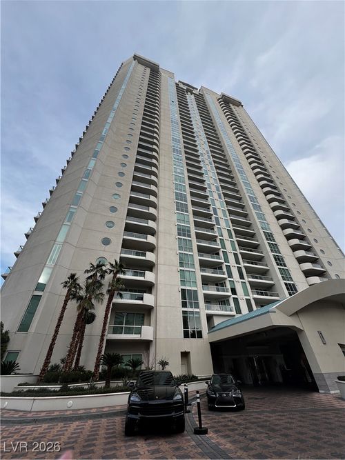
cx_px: 172
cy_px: 230
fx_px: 173
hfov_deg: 89.9
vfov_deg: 106.2
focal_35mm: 13
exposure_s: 1/447
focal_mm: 1.57
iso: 32
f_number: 1.8
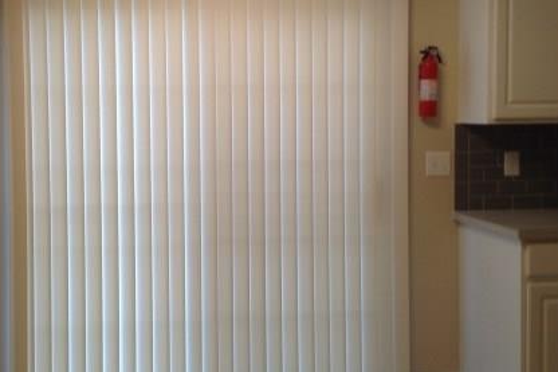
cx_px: 194
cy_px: 149
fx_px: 821
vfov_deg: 25.4
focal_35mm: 53
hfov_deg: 37.2
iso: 25
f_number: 2.4
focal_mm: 3.3
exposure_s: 1/25
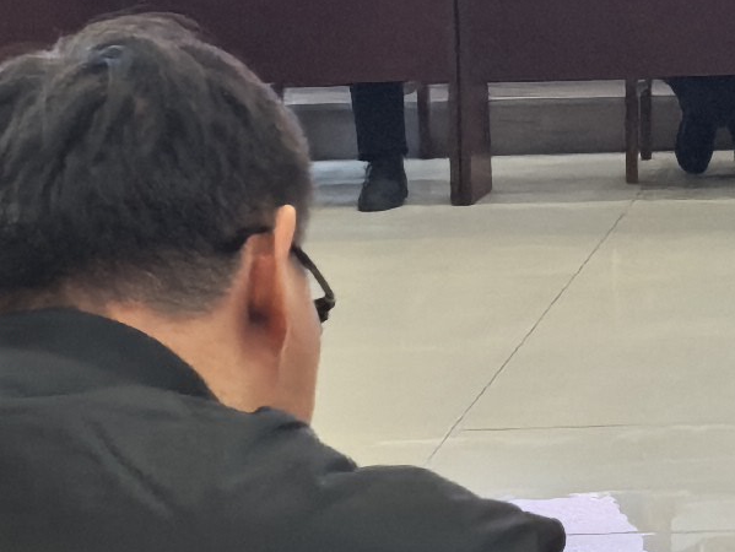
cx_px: 1060
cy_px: -144
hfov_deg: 11.6
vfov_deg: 8.9
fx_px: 3484
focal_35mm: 164
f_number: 4
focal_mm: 6.98
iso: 250
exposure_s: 1/100
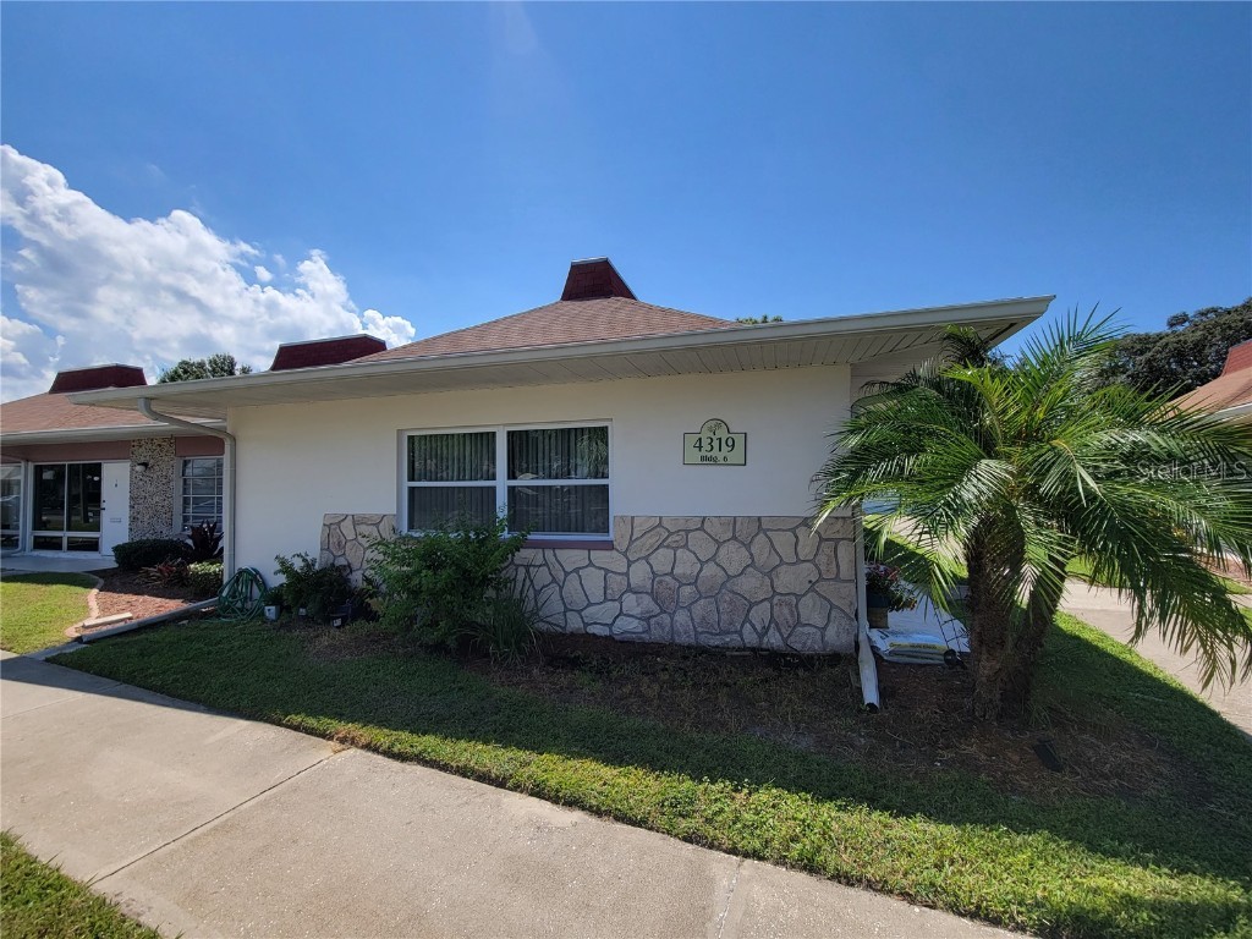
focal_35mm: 13
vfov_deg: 89.9
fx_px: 470
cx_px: 626
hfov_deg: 106.2
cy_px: 470
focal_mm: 2.2
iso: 50
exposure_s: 1/1746
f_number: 2.2
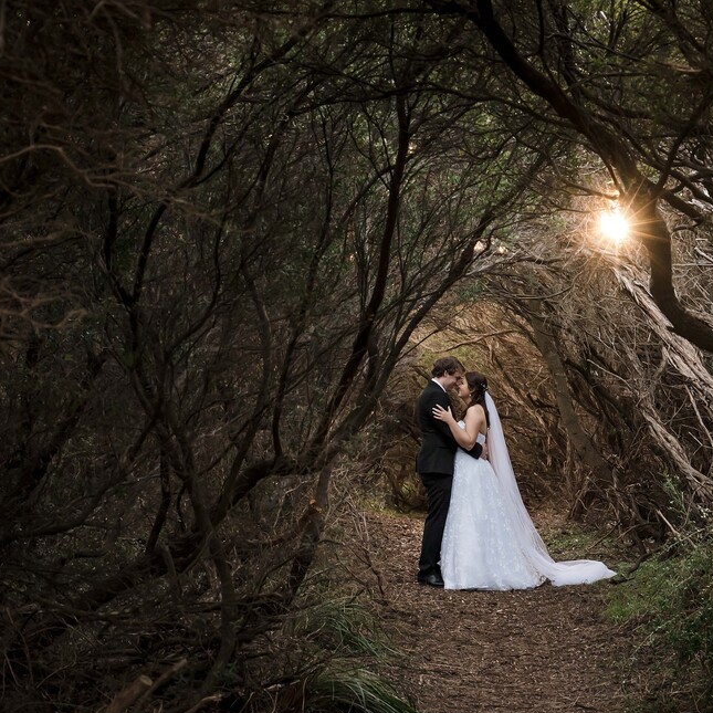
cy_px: 345
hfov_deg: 21.9
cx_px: 443
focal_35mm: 79
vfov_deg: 21.9
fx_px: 1841
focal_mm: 52
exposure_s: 1/160
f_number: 5.6
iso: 2000
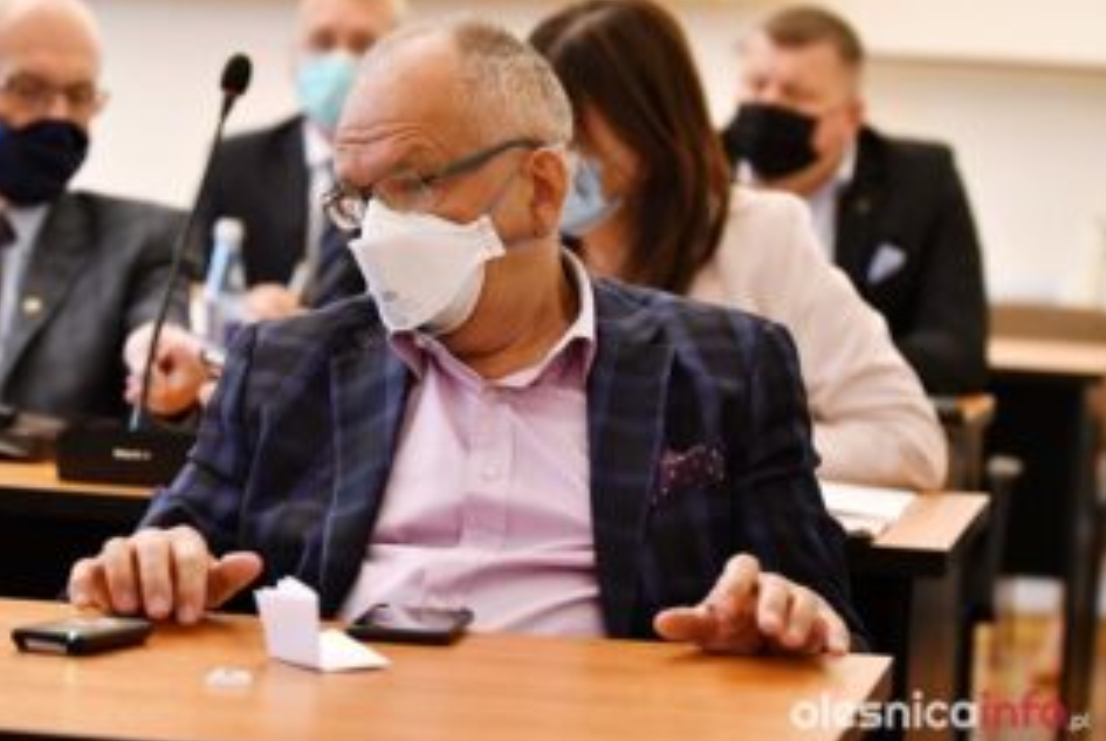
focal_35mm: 142
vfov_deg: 9.7
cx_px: 421
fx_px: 4369
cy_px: 283
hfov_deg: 14.4
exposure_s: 1/200
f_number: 2.8
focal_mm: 75
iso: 2500
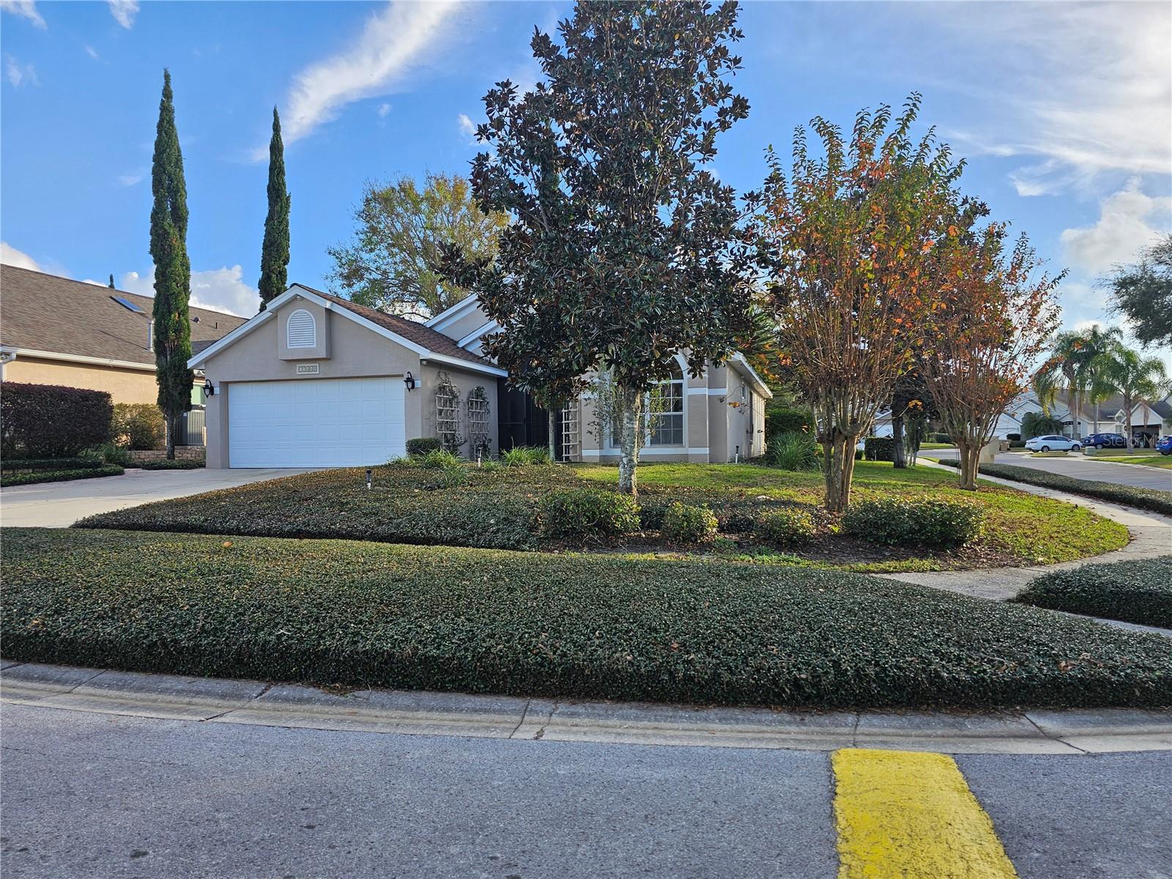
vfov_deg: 58.9
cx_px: 586
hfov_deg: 73.9
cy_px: 440
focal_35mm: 23
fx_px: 779
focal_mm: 6.3
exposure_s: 1/235
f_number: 1.7
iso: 10
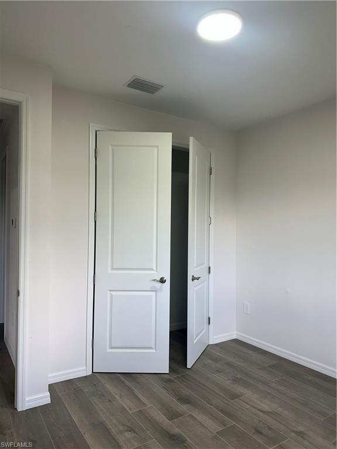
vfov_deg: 71.6
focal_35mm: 24
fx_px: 312
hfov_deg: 56.8
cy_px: 224
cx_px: 168
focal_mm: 6.86
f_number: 1.78
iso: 100
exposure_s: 1/120
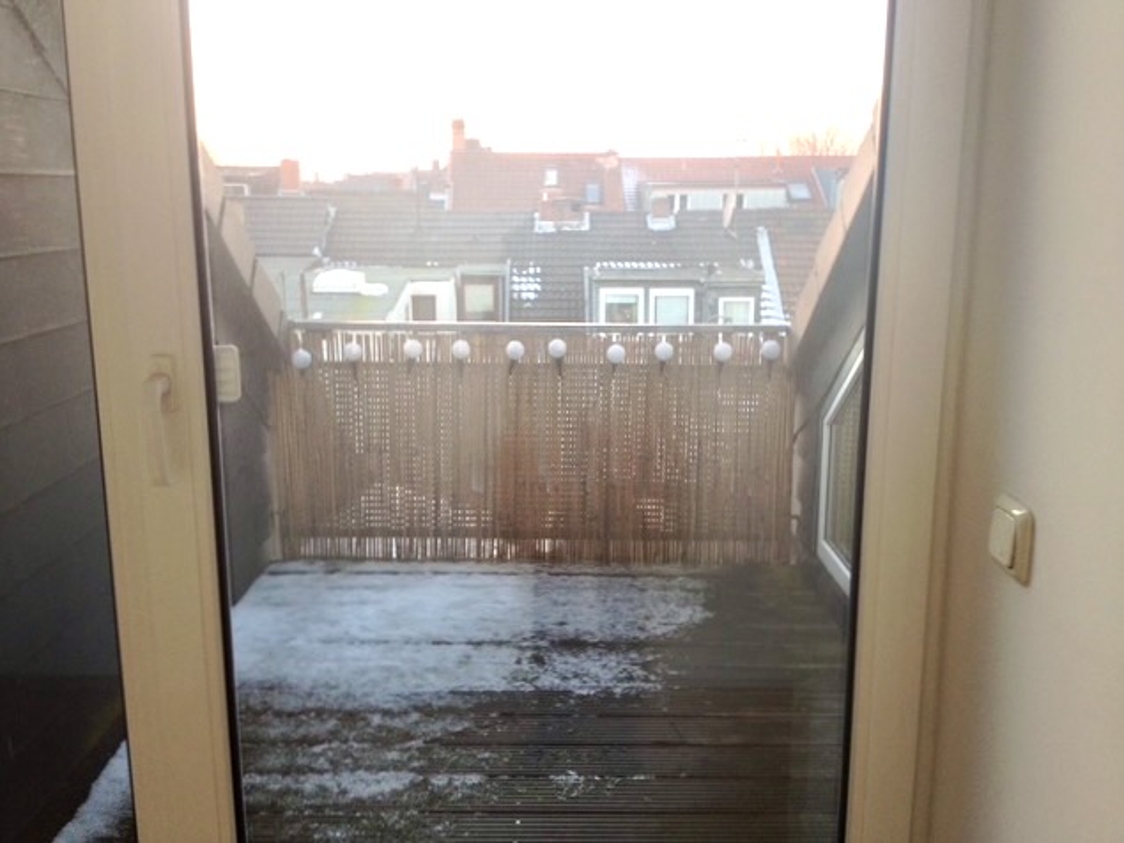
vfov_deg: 40.7
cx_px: 562
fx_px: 1136
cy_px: 422
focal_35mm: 35
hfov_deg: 52.6
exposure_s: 1/30
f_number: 2.4
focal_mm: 4.28
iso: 50
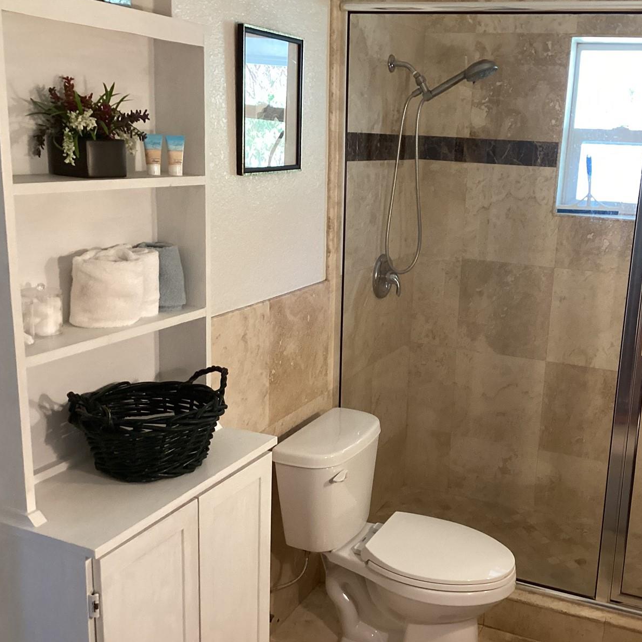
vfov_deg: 44.9
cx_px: 424
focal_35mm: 37
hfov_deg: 44.3
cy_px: 322
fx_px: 776
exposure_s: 1/50
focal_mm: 3.3
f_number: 2.4
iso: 200
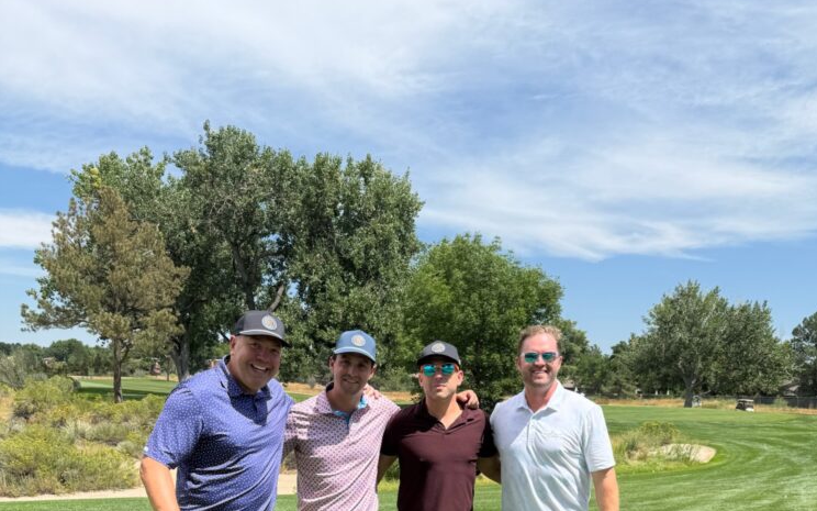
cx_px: 419
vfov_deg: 32.8
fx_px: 779
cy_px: 532
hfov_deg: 55.3
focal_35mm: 35
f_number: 1.78
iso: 80
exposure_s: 1/4167
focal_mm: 6.76
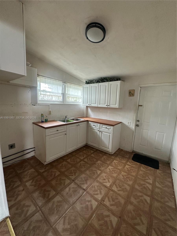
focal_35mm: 14
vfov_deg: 102.1
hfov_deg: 85.7
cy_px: 118
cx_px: 88
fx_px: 95
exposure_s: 1/60
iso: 200
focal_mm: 2.22
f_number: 2.2
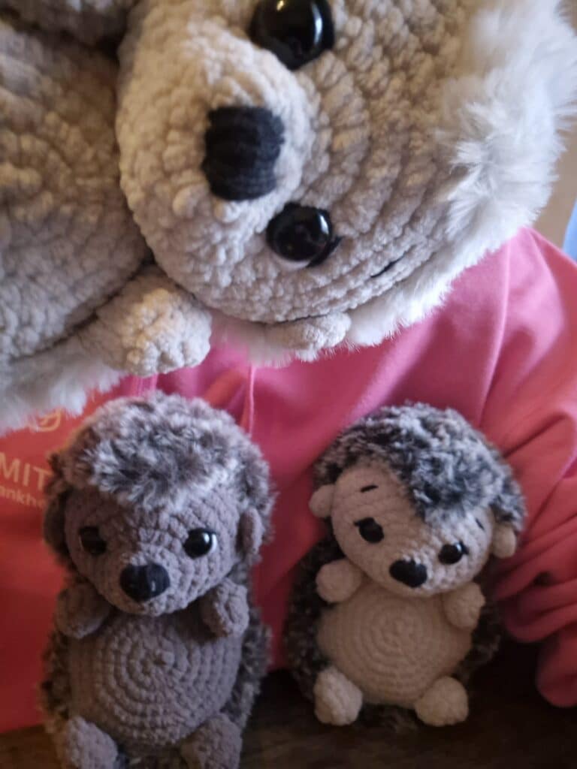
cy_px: 384
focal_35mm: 25
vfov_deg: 69.4
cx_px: 288
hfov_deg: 54.9
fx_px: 556
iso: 1250
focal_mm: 3.3
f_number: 2.2
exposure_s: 1/17
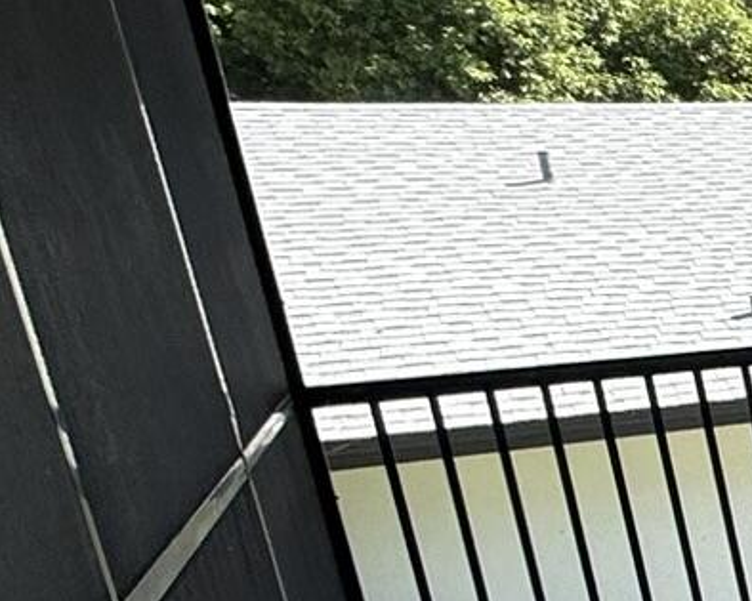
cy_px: 546
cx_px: 1861
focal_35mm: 71
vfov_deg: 21.1
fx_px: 1580
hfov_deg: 14.6
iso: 50
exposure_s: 1/445
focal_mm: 2.22
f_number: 2.2
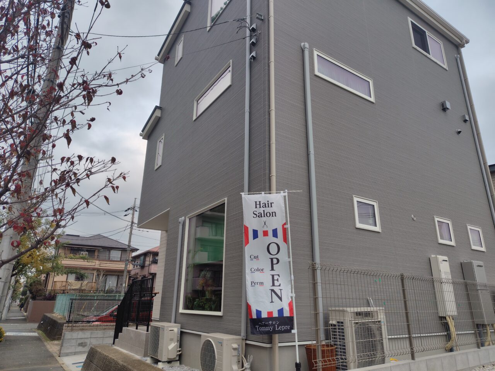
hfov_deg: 73.9
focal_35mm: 23
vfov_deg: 58.9
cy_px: 186
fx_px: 329
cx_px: 248
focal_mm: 5.6
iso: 50
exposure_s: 1/752
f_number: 1.9
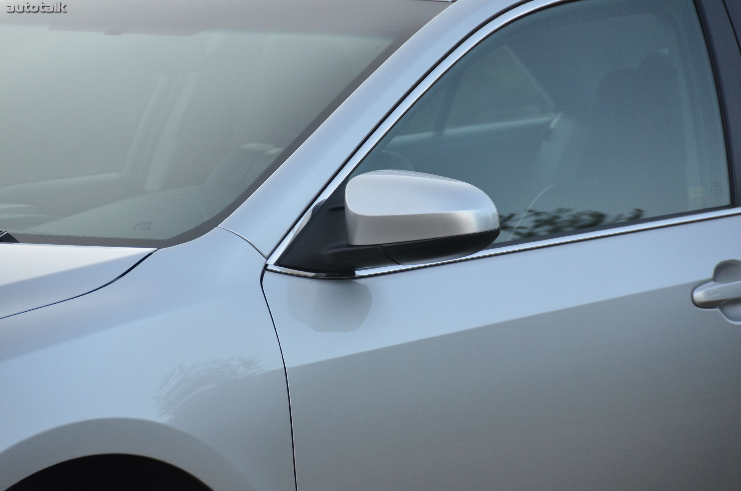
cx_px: 370
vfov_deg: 4.6
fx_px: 6162
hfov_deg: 6.9
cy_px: 246
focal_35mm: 300
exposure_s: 1/500
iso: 1100
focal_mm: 200
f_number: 5.6
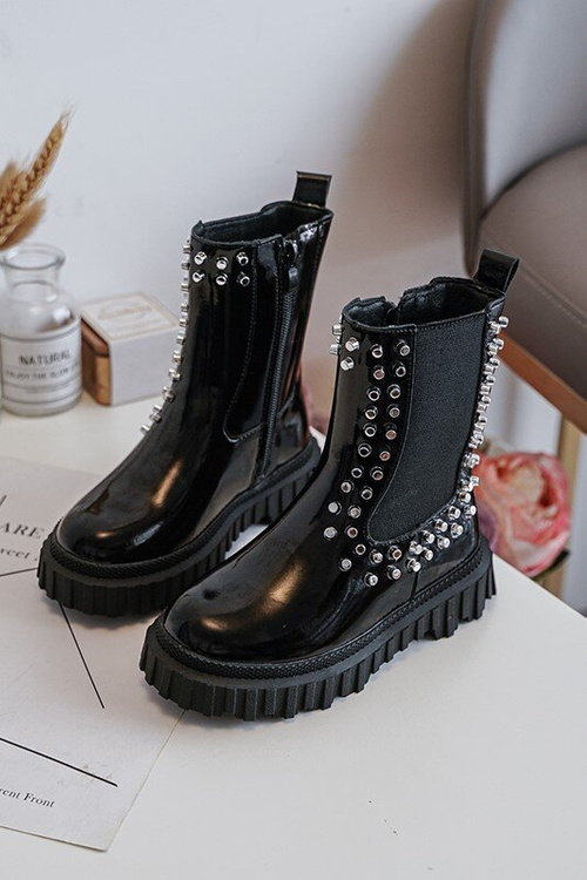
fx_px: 978
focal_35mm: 40
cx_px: 294
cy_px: 440
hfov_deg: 33.4
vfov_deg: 48.5
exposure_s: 1/100
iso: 500
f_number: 4
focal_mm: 40
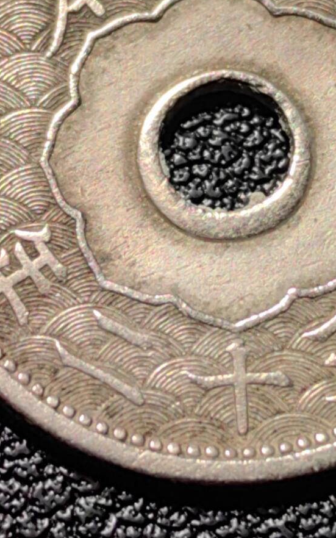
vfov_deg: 12.1
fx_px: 2536
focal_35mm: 173
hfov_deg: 7.6
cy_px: 162
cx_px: 215
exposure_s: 1/121
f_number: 2
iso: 50
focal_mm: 5.75
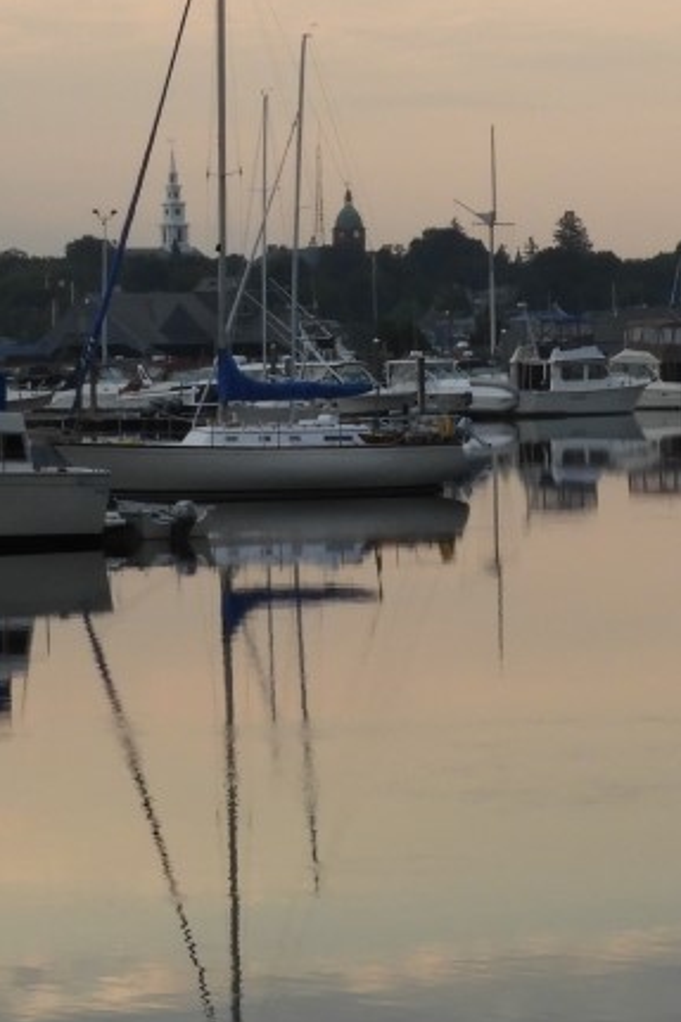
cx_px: -2
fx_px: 6417
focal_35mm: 226
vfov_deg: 9.1
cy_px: 301
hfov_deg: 6.1
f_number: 4.2
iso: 100
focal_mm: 11.6
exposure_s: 1/320
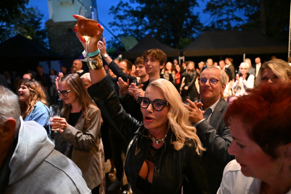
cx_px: 146
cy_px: 97
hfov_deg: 73.7
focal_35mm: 24
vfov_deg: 53.1
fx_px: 194
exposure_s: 1/250
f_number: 2.8
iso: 16000
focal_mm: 24
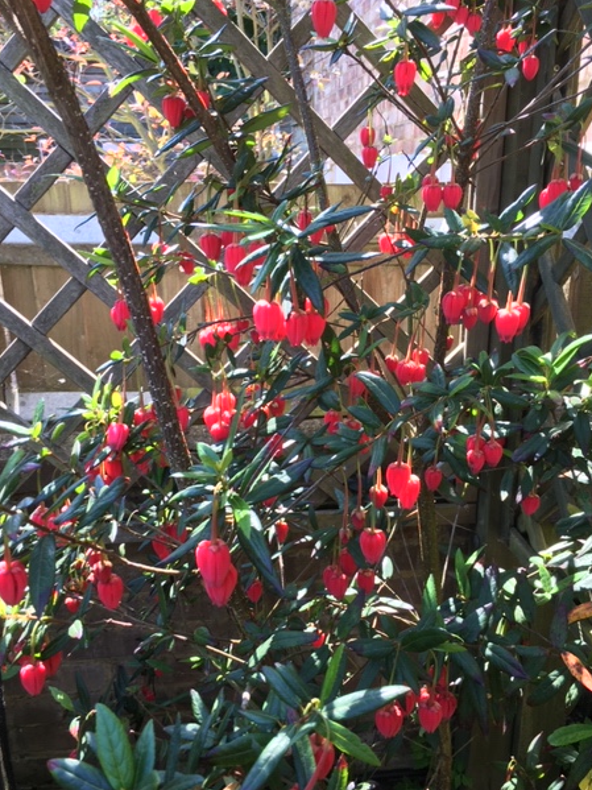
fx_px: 707
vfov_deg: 58.4
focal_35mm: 31
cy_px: 398
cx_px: 311
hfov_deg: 45.4
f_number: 2.2
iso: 25
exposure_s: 1/100
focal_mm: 4.15
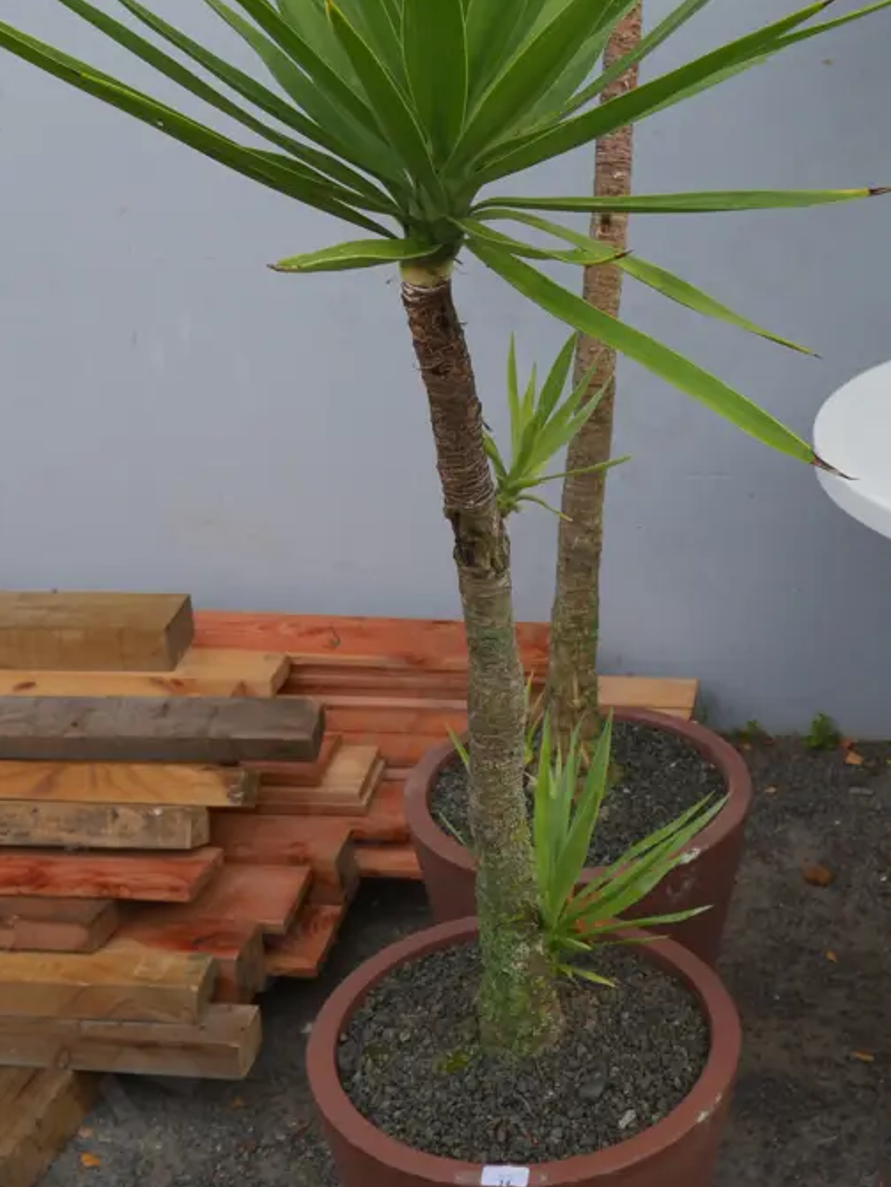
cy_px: 466
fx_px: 1783
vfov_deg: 36.6
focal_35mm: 52
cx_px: 610
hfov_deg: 27.8
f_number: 5
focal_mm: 17
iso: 200
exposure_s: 1/160
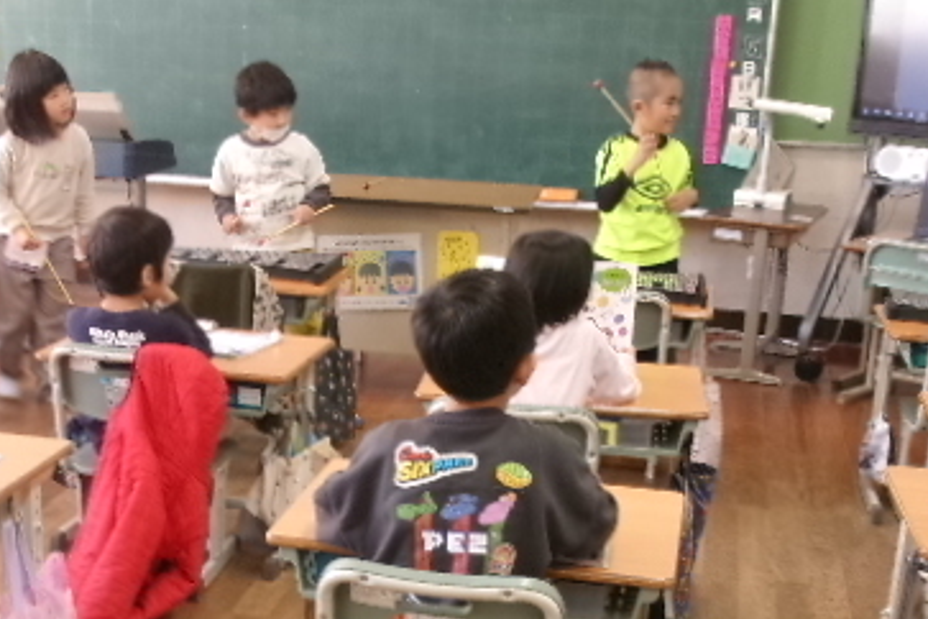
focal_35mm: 66
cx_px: 353
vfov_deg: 20.2
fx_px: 1701
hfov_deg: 30.4
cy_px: 570
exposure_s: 1/34
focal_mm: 6.4
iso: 321
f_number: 4.5
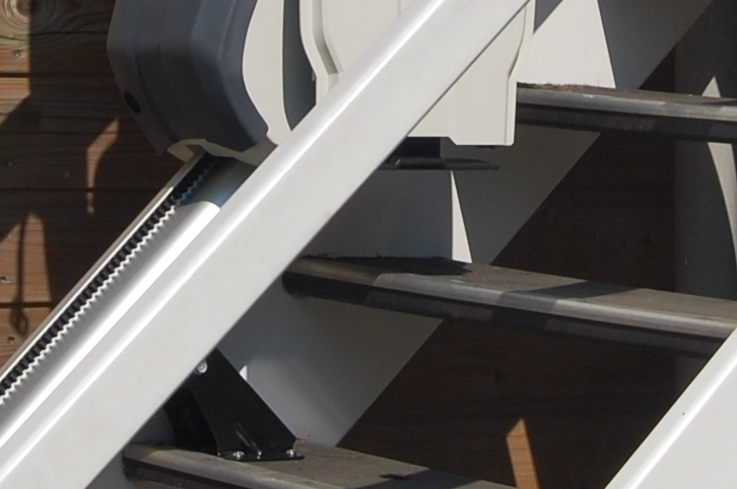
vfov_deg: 6.8
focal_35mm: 199
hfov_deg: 10.4
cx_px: 395
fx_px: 4068
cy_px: -206
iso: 200
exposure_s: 1/500
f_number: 11
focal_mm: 32
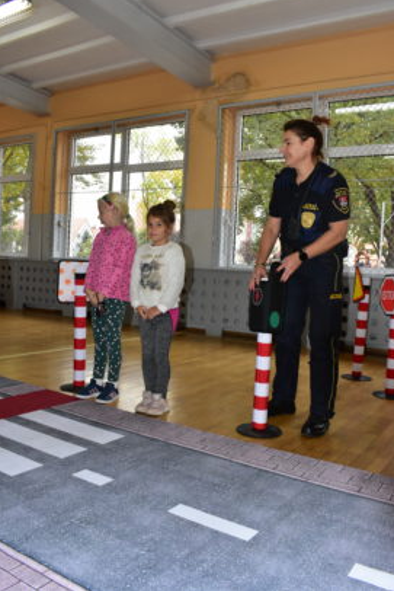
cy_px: 287
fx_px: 508
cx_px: 202
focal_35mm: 31
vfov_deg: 60.3
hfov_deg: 42.4
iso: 2000
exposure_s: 1/200
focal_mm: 20
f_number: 8
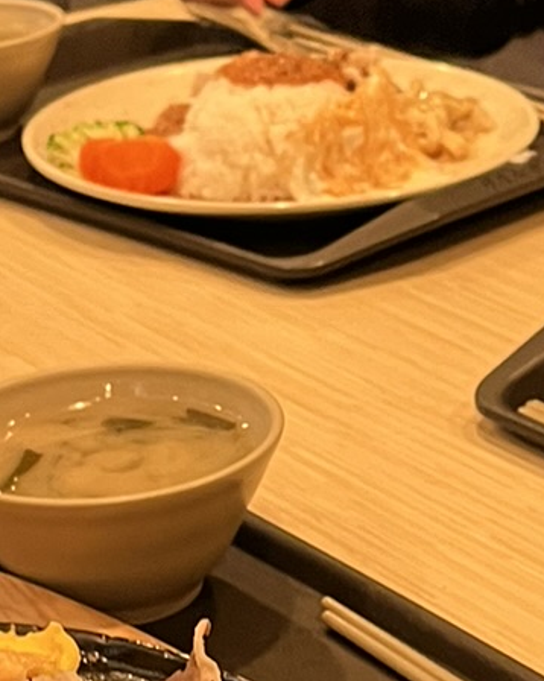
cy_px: 500
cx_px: 412
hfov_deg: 13.2
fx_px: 2336
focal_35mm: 116
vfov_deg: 16.5
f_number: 1.6
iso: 200
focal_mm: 5.1
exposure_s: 1/60
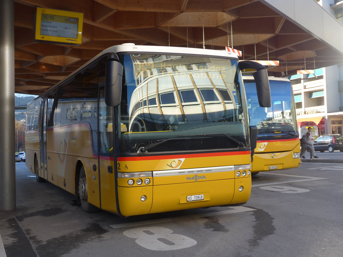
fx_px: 436
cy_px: 128
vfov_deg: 32.9
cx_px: 172
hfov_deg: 42.9
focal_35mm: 44
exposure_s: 1/200
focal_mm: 9
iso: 80
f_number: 2.8
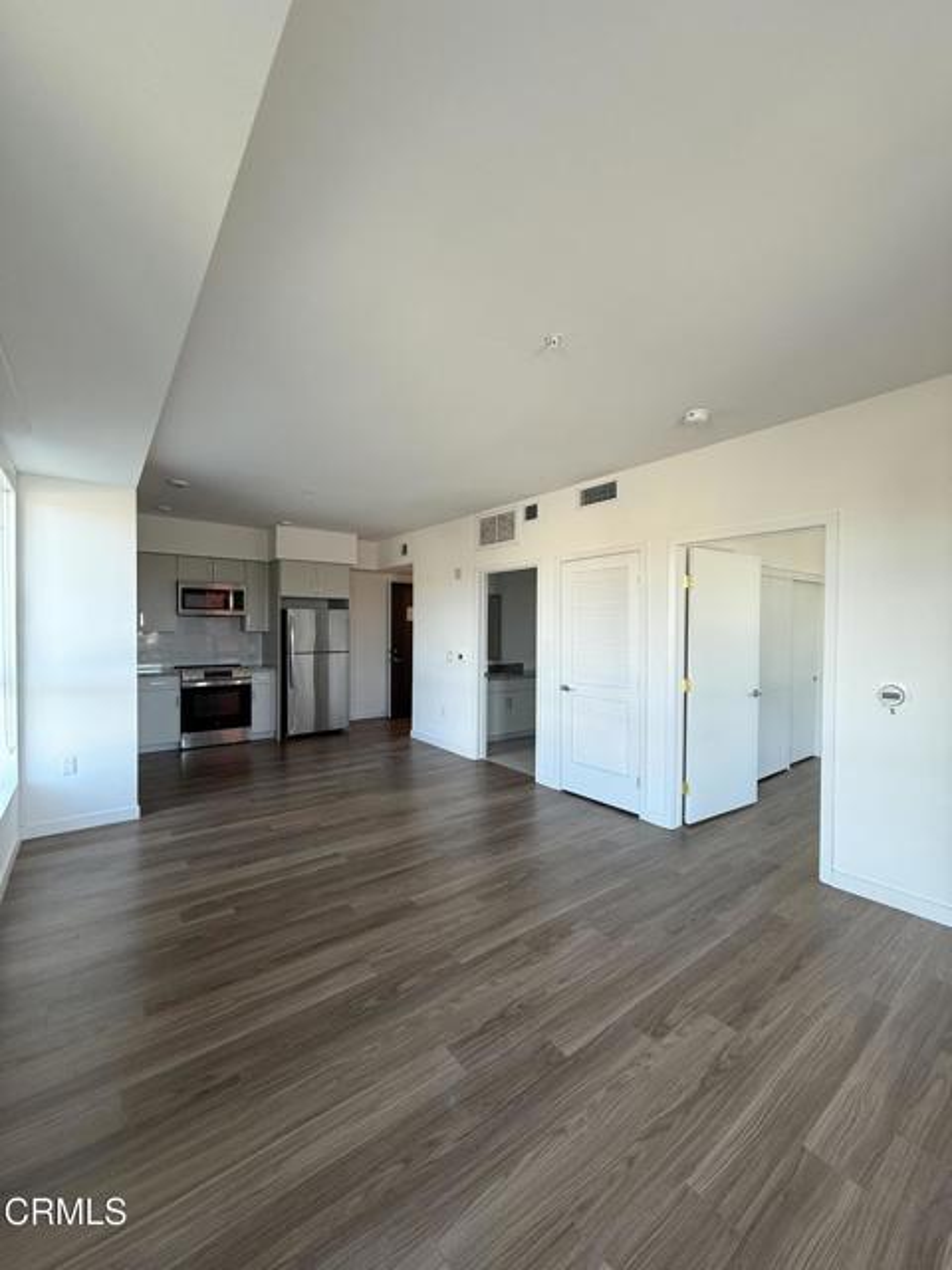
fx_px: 513
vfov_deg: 102.1
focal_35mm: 14
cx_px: 476
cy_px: 635
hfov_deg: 85.7
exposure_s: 1/99
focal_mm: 2.22
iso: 125
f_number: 2.2
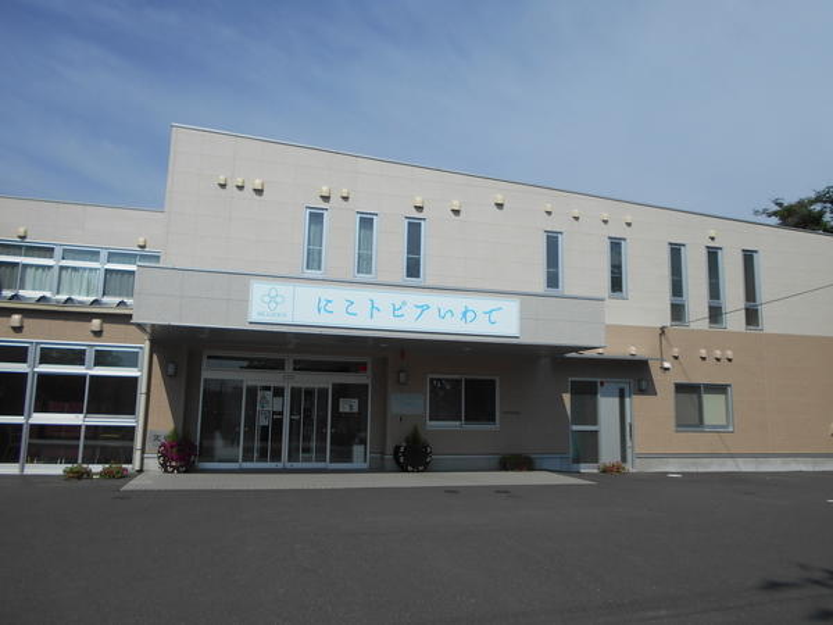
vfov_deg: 53.1
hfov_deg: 67.3
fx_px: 626
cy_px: 312
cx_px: 416
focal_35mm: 26
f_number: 8
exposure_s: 1/320
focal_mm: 4.6
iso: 80
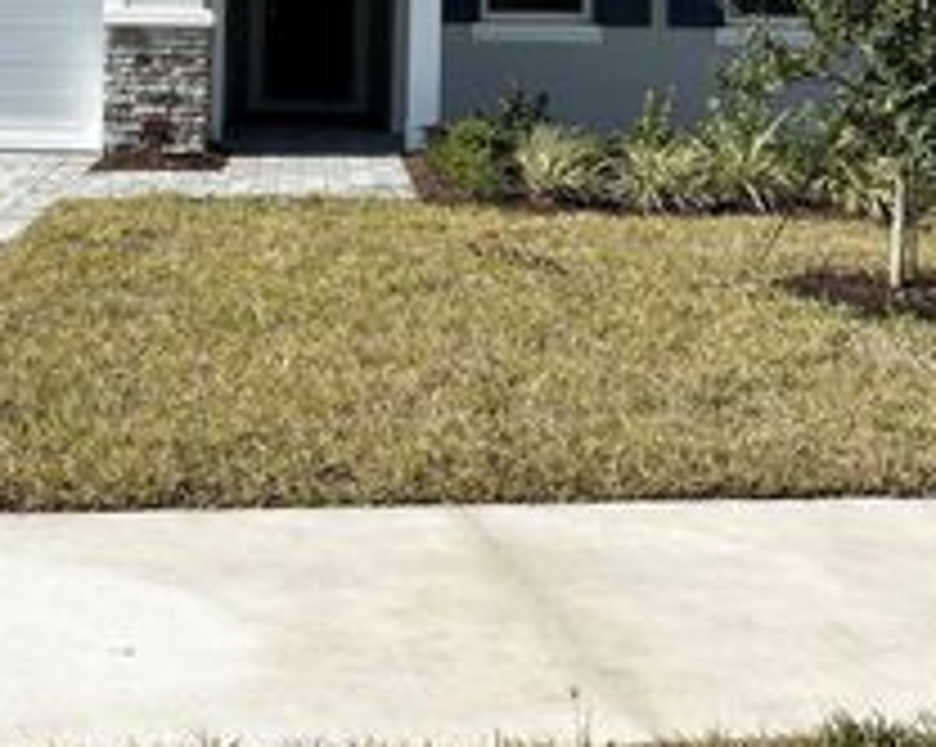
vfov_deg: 24.0
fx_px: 1688
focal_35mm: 61
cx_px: 184
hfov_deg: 30.2
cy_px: 25
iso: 50
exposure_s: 1/4950
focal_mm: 5.96
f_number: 1.6
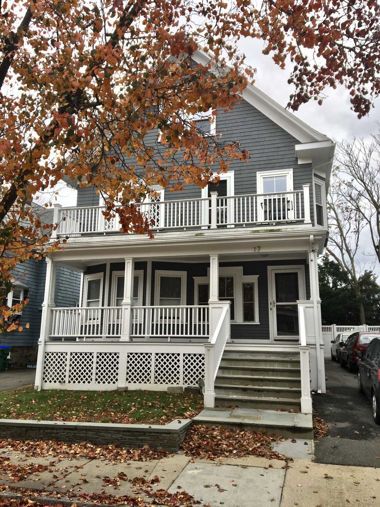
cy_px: 254
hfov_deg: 48.2
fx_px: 424
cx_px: 190
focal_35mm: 29
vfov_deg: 61.7
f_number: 2.2
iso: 25
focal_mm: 4.15
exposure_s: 1/327
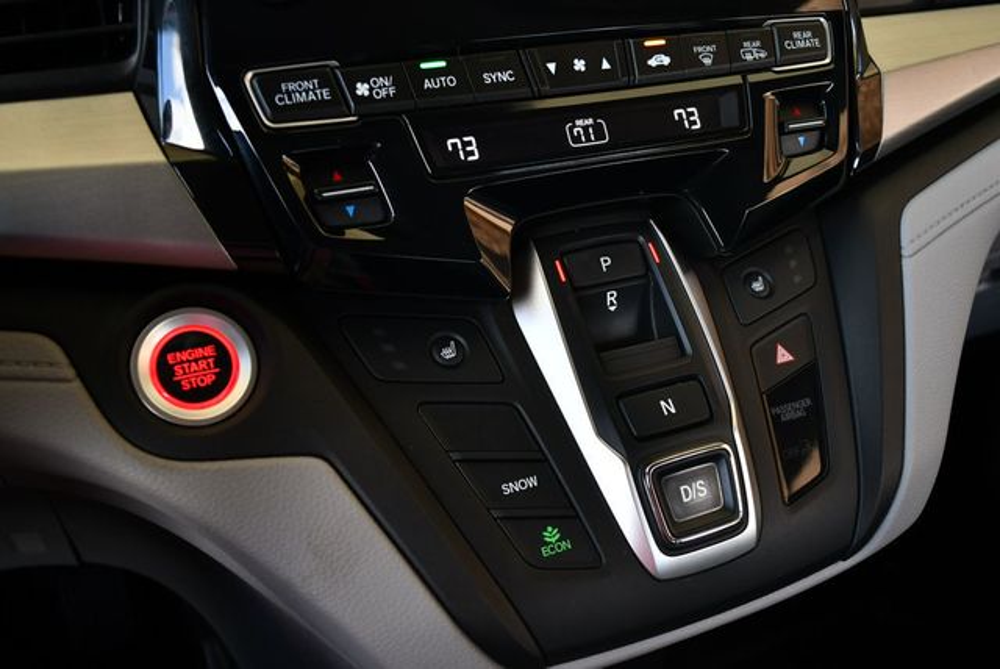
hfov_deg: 53.1
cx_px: 500
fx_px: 1001
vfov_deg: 36.9
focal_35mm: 36
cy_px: 334
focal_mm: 18
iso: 500
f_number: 3.5
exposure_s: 1/250
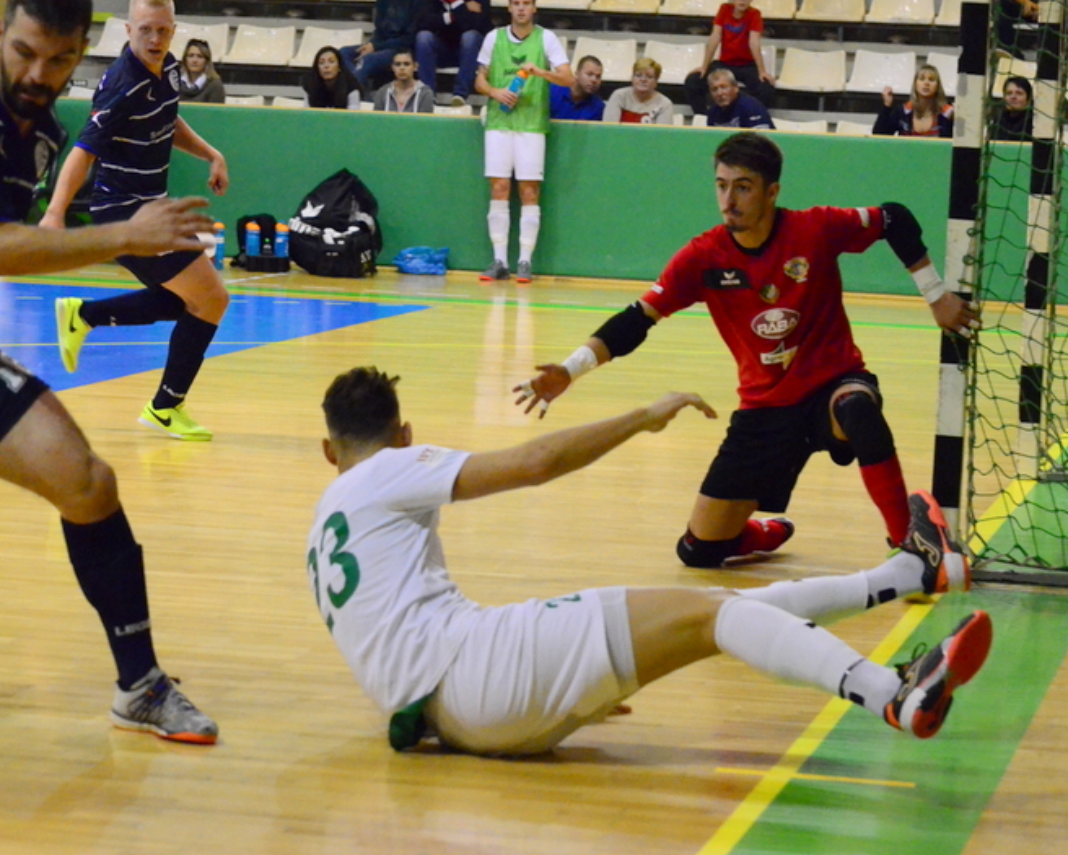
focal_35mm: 129
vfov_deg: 12.0
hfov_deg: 15.0
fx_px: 4065
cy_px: 427
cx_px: 612
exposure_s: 1/500
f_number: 5.6
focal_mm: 75
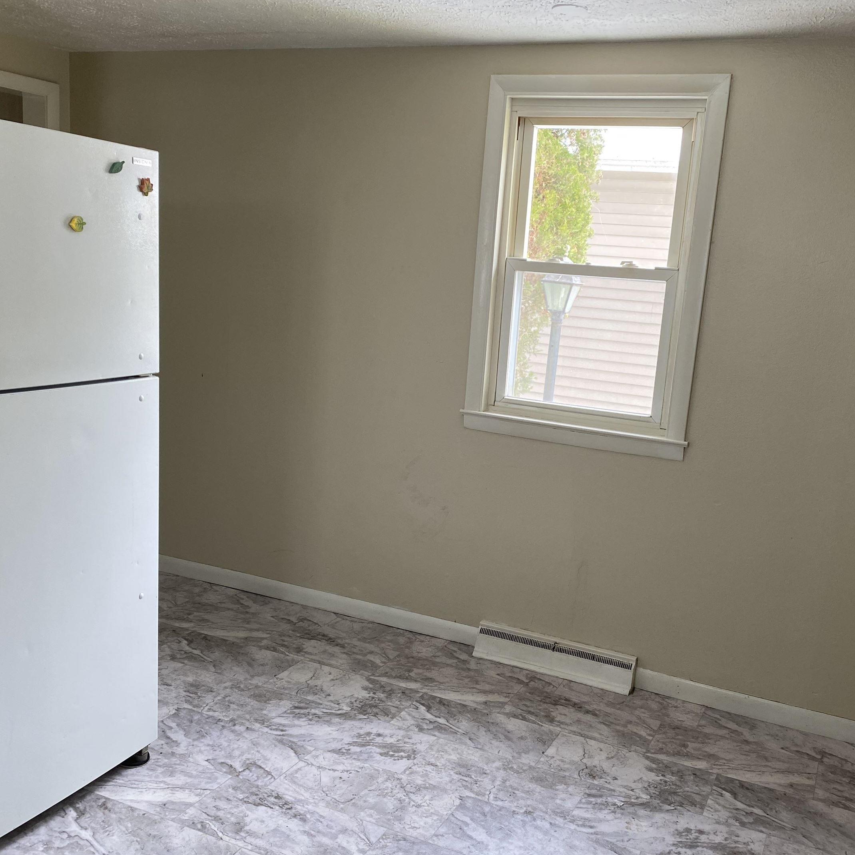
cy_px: 454
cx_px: 460
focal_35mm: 33
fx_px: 922
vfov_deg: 49.7
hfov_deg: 49.7
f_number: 1.8
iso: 100
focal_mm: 4.25
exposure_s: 1/121
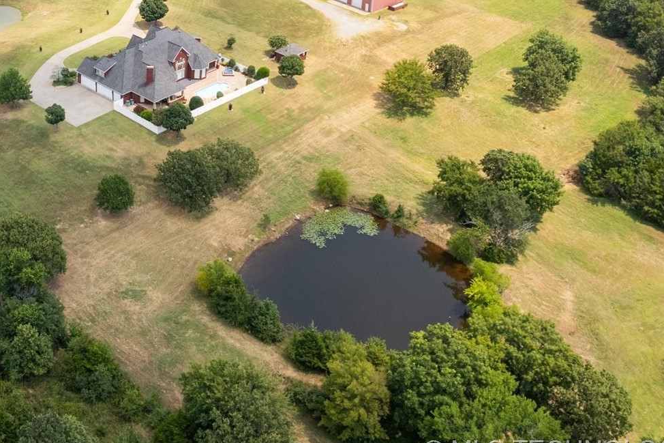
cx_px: 126
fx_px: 848
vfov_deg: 27.7
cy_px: 14
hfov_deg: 40.8
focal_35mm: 46
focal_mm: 8.38
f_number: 2.8
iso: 130
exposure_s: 1/1250
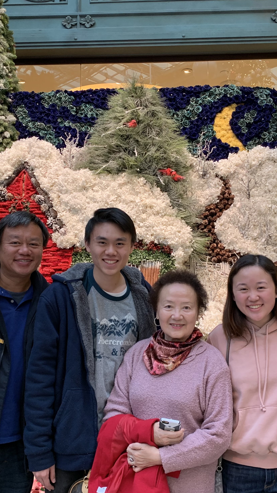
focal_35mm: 39
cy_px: 250
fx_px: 509
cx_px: 166
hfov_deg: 30.4
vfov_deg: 51.6
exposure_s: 1/60
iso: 160
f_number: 1.8
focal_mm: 4.25
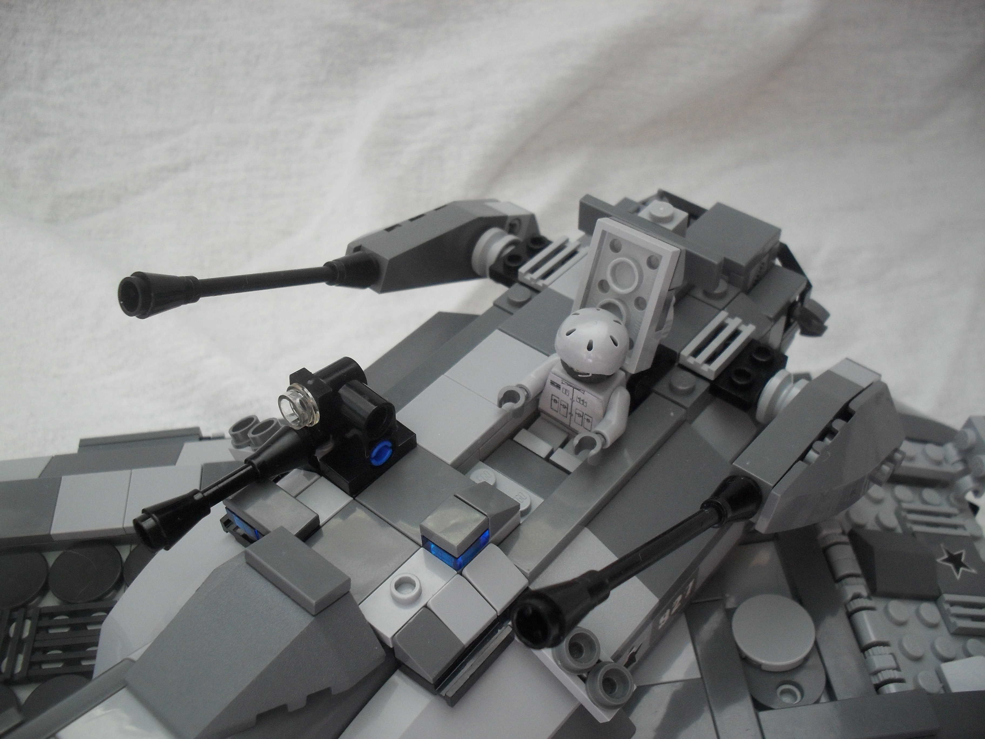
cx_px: 492
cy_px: 370
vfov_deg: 40.7
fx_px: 996
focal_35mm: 35
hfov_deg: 52.6
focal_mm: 6.3
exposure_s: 1/1.43
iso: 200
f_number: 3.2
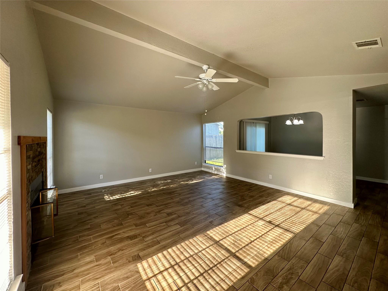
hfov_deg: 102.1
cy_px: 146
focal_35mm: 14
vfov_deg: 85.7
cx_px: 194
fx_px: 157
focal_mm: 2.22
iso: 125
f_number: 2.2
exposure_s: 1/99
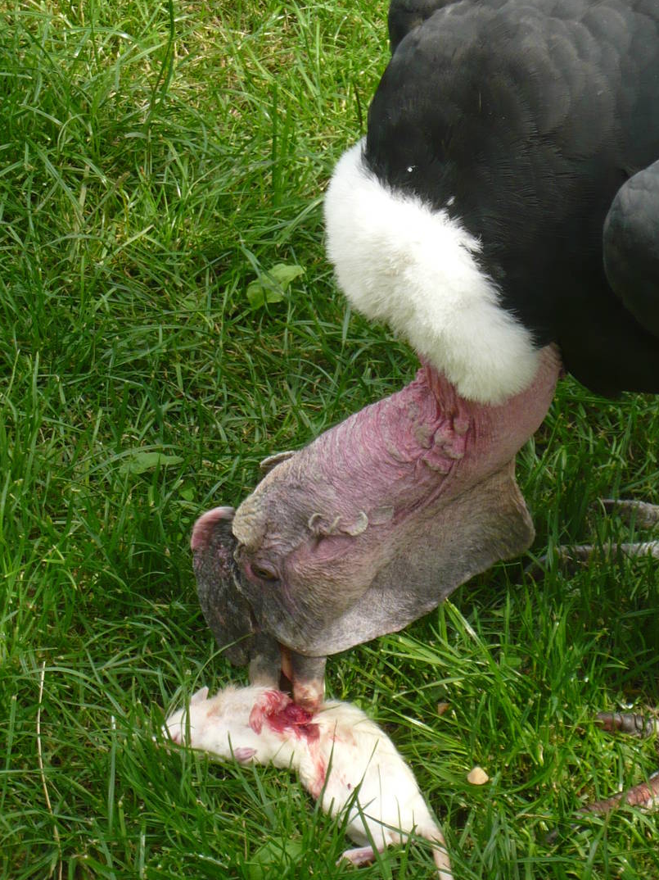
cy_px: 284
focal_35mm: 149
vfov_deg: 13.2
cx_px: 484
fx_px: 3784
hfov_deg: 9.9
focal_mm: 16.5
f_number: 5.1
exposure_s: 1/125
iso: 125
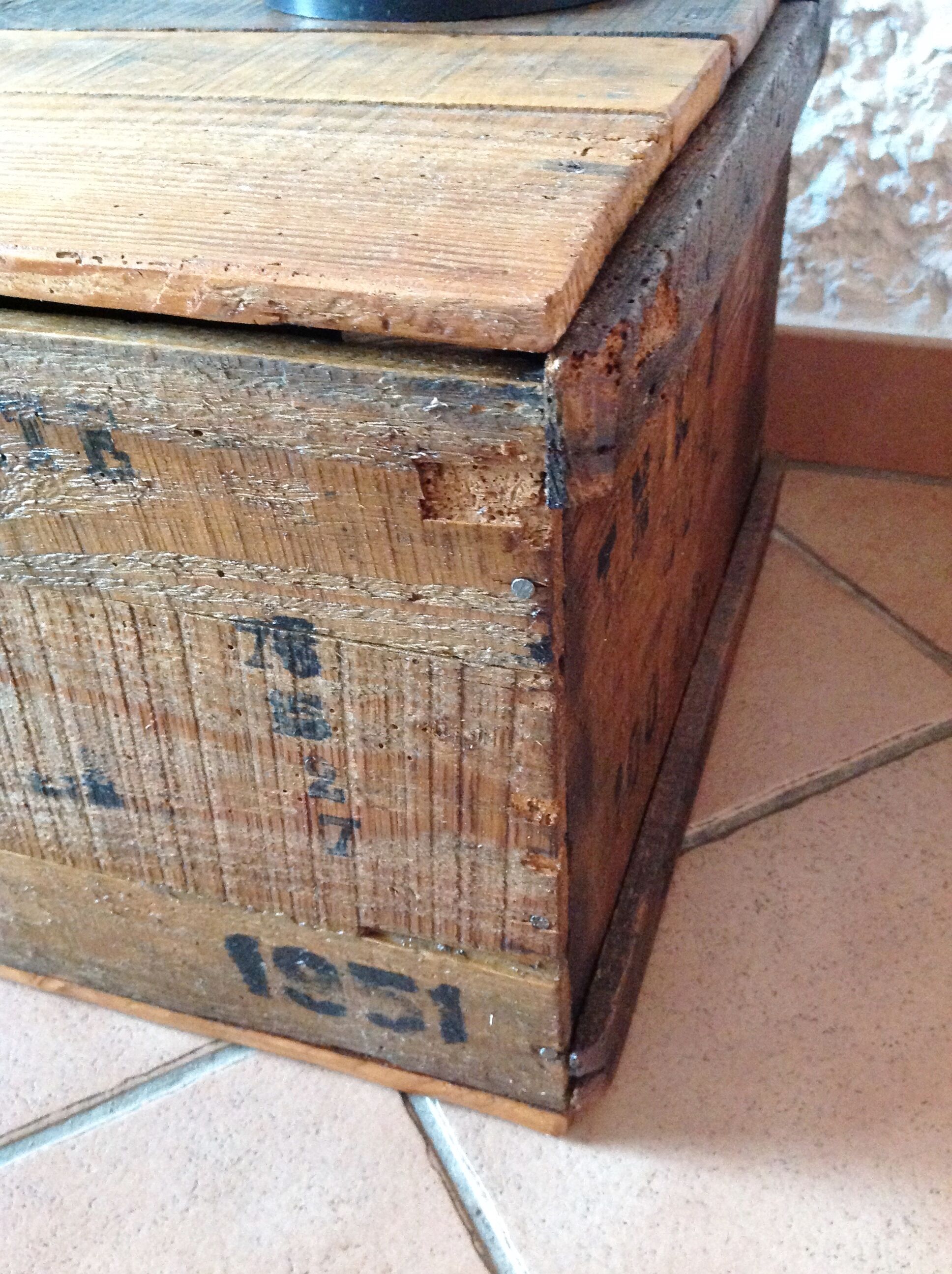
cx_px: 476
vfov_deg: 52.7
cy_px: 637
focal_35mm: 35
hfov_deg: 40.6
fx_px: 1287
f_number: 2.4
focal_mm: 4.28
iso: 640
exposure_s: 1/15
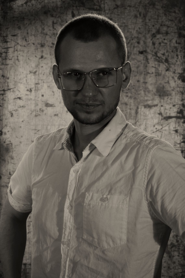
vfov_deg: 24.6
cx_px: 92
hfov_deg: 16.6
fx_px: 636
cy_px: 139
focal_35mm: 82
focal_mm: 55
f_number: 5.6
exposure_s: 1/100
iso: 800
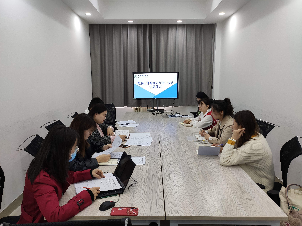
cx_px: 151
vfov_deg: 53.1
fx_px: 227
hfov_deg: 67.3
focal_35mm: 26
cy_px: 113
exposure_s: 1/50
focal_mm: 4.77
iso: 268
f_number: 1.75
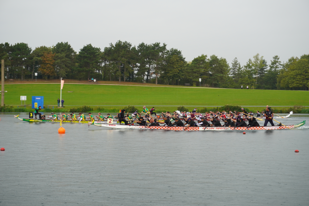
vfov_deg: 18.2
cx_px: 154
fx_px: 644
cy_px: 103
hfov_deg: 27.0
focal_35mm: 75
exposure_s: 1/80
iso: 125
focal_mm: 50
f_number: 5.6
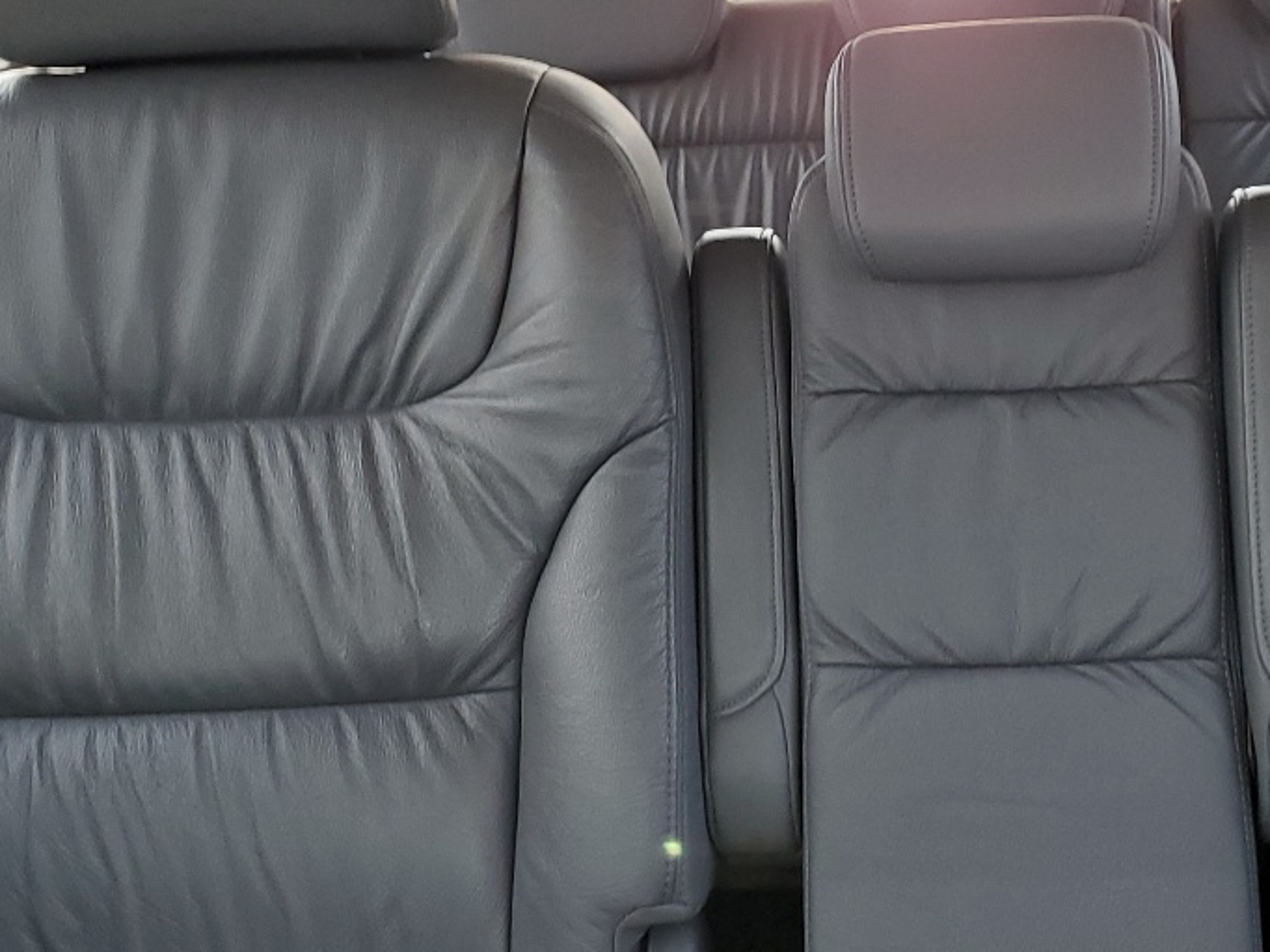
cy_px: 401
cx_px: 838
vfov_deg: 24.0
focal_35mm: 61
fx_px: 2237
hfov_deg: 31.5
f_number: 1.5
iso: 61
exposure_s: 1/100
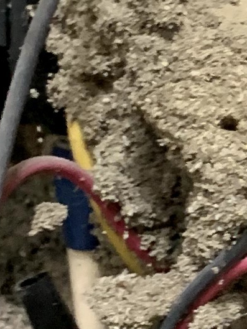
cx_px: 566
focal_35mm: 198
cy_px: 177
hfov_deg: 7.1
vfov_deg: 10.0
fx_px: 1883
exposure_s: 1/40
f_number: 1.8
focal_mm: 4.25
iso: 400
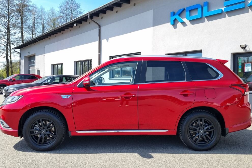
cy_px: 81
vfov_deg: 46.4
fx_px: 196
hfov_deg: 65.5
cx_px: 126
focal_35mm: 28
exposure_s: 1/856
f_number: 1.8
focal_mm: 5.4
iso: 50
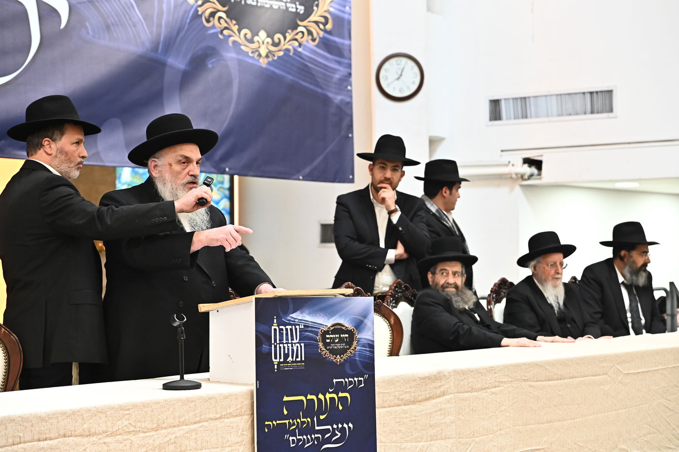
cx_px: 340
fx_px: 1508
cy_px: 226
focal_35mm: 80
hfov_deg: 25.4
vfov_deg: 17.0
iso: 4000
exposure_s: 1/160
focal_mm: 80
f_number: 5
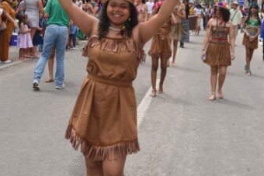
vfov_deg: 18.7
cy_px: 23
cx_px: 165
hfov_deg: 28.0
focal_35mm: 72
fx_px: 528
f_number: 9
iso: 200
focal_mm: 22
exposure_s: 1/320
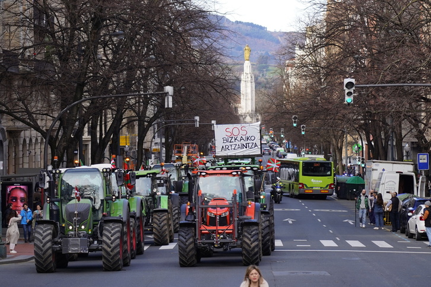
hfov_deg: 13.1
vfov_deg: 8.7
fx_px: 1879
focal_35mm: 157
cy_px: 144
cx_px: 216
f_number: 4
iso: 250
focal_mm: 105
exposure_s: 1/500
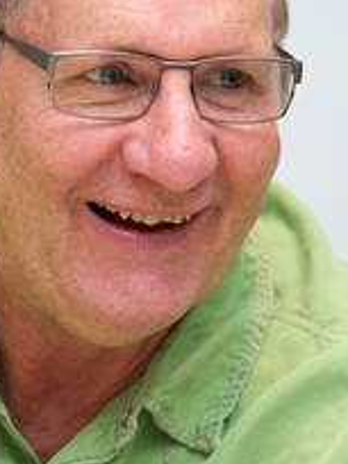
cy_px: 198
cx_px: 161
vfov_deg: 5.5
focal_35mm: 358
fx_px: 4799
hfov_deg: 4.2
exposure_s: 1/60
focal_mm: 190
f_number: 6.3
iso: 500
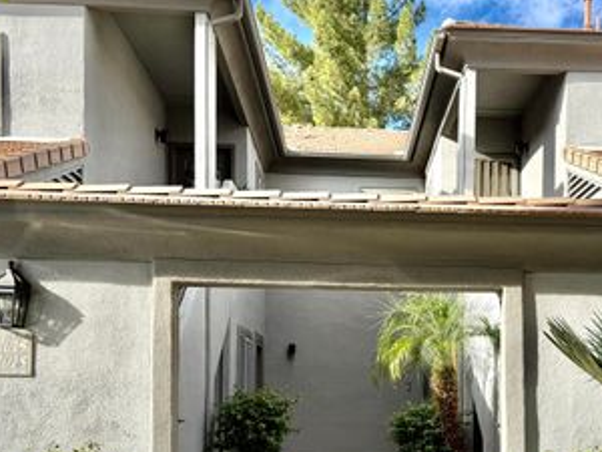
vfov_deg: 35.8
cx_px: 349
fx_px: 696
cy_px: 276
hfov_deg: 46.6
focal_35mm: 40
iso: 80
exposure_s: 1/1901
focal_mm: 6.76
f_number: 1.78
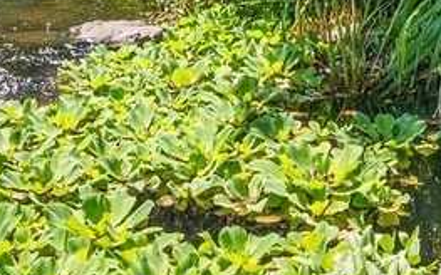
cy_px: -221
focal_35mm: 88
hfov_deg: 23.4
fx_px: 1057
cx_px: 304
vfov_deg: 13.3
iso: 400
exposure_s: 1/500
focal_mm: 14
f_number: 8
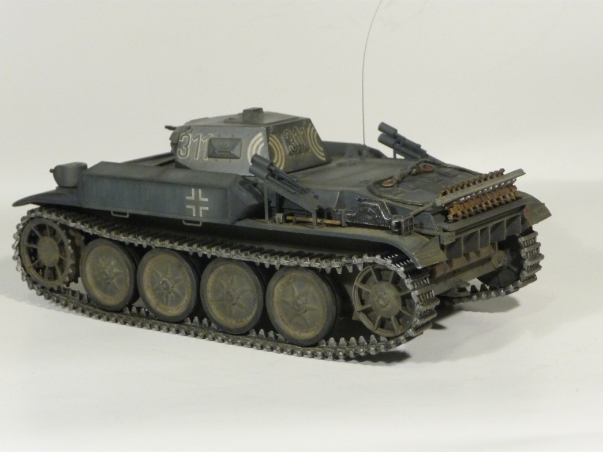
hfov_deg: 25.3
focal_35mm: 77
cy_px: 226
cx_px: 302
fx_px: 1341
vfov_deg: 19.1
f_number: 4.6
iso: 400
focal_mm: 13.1
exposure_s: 1/30
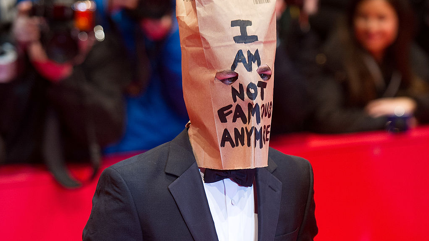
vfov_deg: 8.5
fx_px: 1615
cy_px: 114
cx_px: 215
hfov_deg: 15.1
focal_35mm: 142
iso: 1000
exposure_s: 1/320
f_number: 2.8
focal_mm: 135
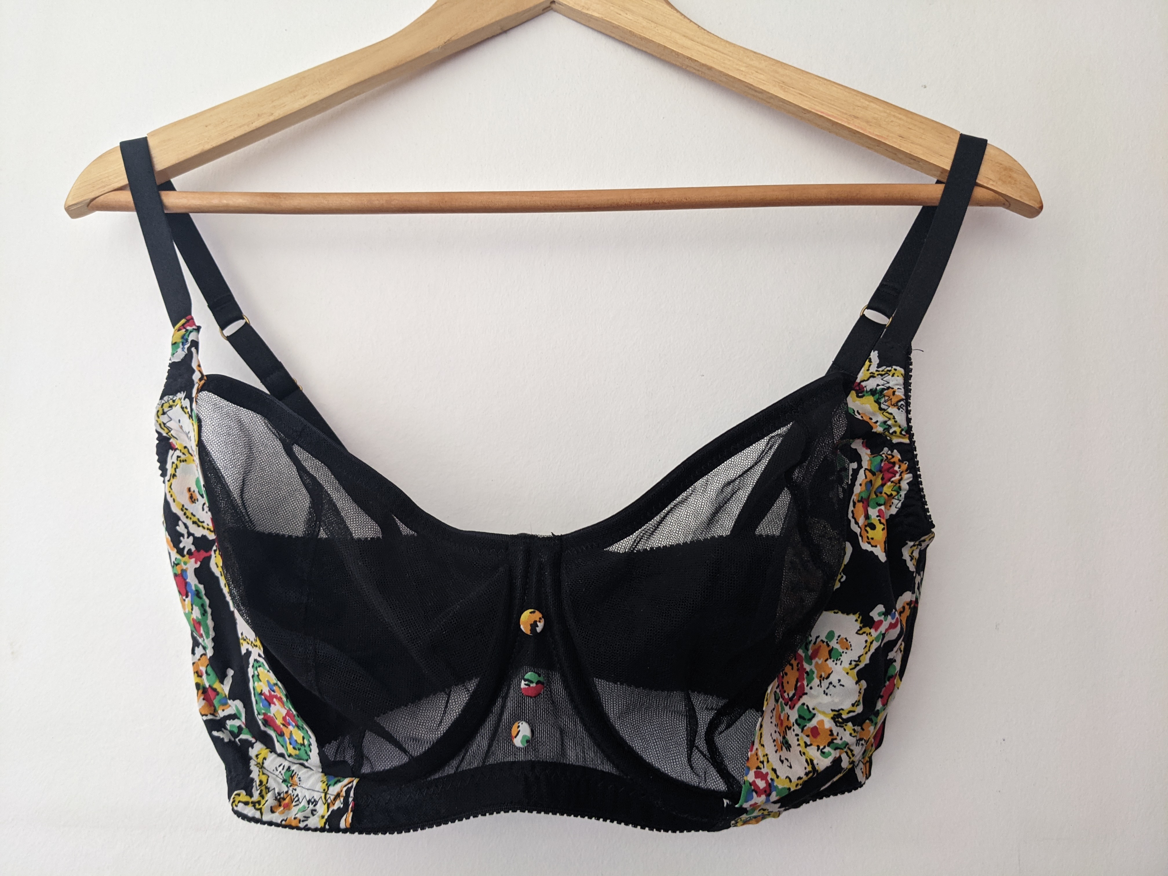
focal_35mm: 27
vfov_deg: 51.4
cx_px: 584
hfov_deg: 65.3
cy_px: 438
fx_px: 911
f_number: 1.73
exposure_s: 1/23.8
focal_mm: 4.38
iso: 128
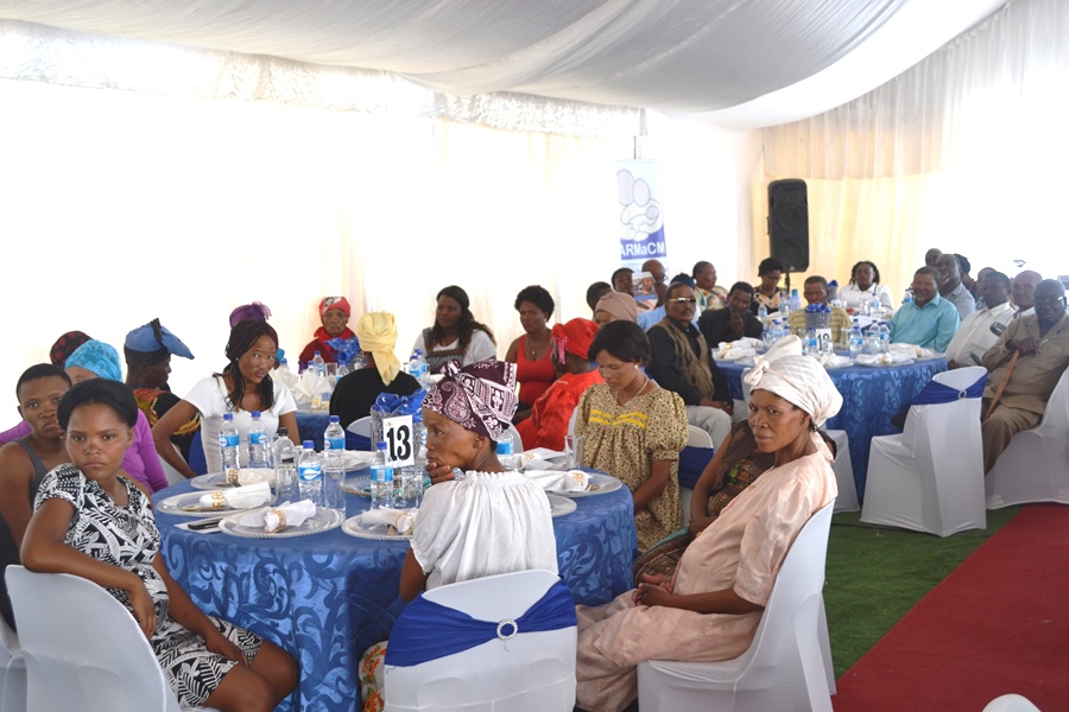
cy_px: 356
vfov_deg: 30.8
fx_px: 1292
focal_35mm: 44
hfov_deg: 45.0
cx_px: 534
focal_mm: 29
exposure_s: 1/125
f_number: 5.6
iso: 320
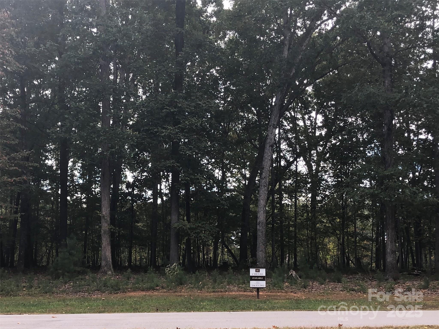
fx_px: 355
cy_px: 164
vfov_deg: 49.7
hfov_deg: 63.4
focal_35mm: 28
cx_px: 220
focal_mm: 3.99
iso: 20
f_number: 1.8
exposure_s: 1/203
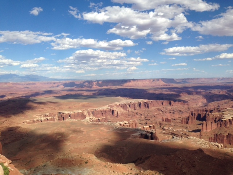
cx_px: 116
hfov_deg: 55.4
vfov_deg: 42.9
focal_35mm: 33
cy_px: 88
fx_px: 222
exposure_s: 1/2463
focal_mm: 4.12
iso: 50
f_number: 2.4
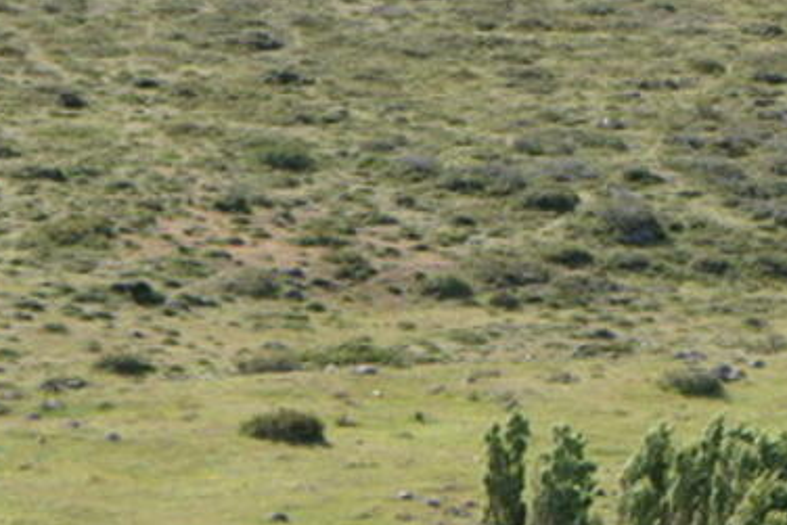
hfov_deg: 5.9
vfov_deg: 3.9
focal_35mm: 349
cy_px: 641
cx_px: 1042
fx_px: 7632
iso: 100
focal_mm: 55
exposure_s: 1/200
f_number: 7.1
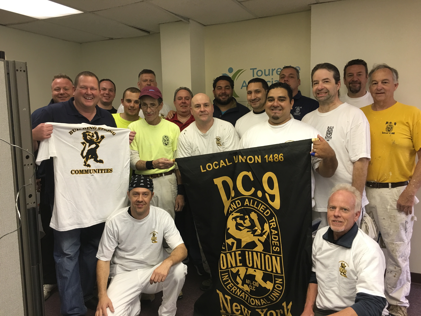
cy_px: 158
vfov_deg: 48.2
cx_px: 210
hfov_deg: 61.7
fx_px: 353
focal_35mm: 29
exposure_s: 1/15
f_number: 2.2
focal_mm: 4.15
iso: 50
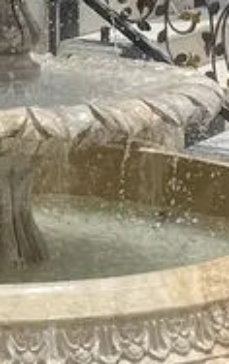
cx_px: -23
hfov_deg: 14.2
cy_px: 116
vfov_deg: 22.9
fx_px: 896
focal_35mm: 90
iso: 32
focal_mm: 5.1
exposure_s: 1/3344
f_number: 1.6
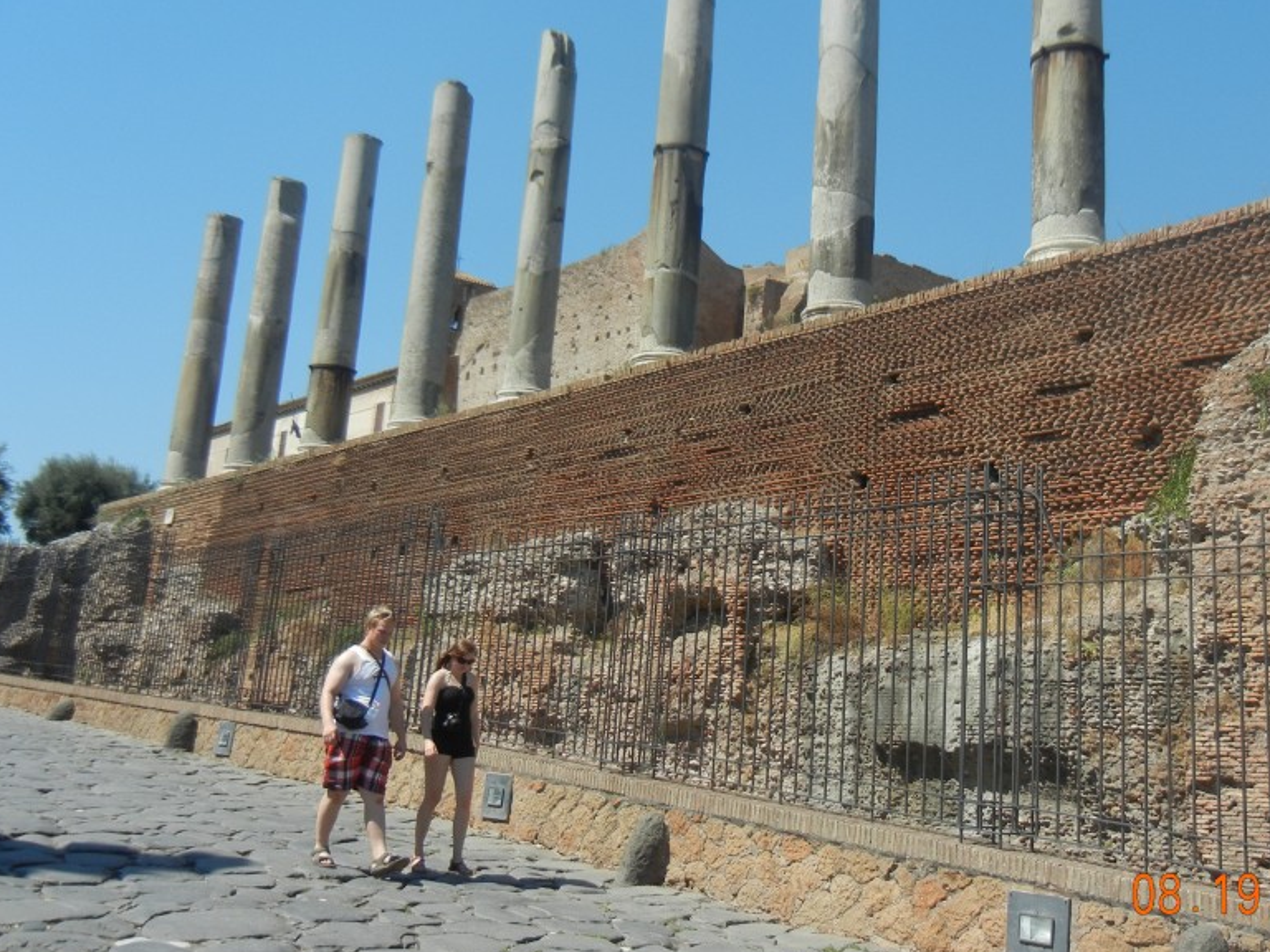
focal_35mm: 40
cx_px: 805
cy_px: 392
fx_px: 1468
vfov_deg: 35.9
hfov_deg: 46.3
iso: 160
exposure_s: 1/357
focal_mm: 5.4
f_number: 7
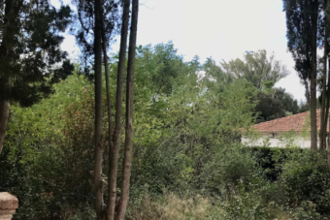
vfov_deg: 26.9
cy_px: 143
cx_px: 221
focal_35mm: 50
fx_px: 459
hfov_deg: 39.1
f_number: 1.8
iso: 20
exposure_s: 1/736
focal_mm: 3.99
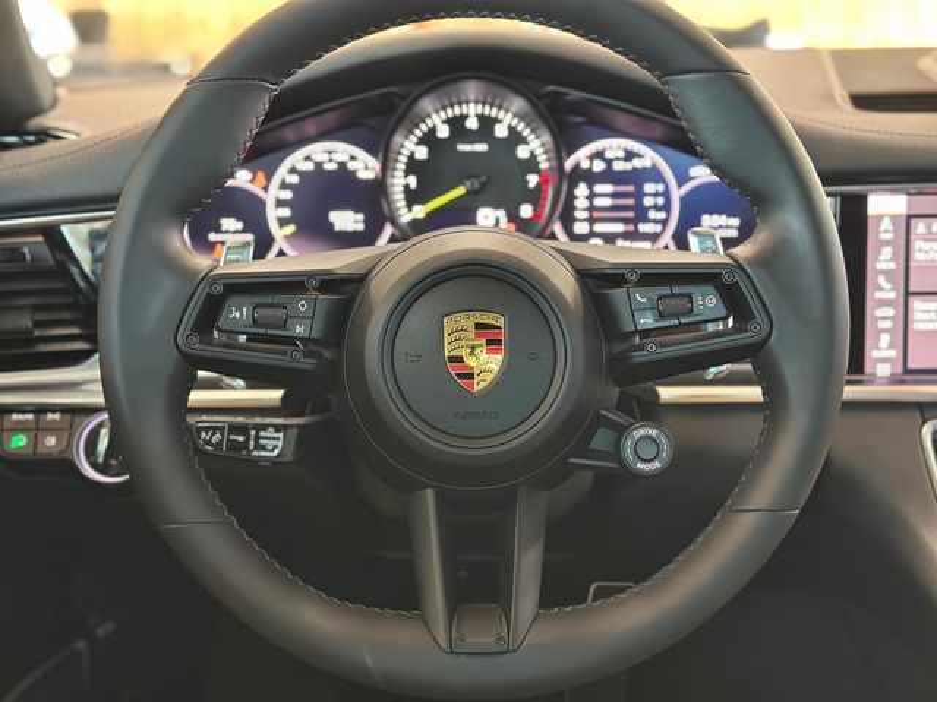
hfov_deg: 39.7
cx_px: 468
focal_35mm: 48
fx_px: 1299
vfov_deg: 30.3
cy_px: 351
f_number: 1.78
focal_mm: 6.86
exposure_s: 1/40
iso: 640
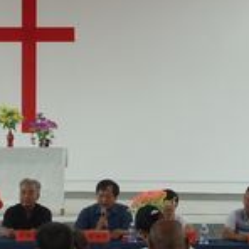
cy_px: 199
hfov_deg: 13.8
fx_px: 1017
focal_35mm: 125
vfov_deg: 13.9
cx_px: 34
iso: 80
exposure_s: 1/50
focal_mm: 5.7
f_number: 3.5
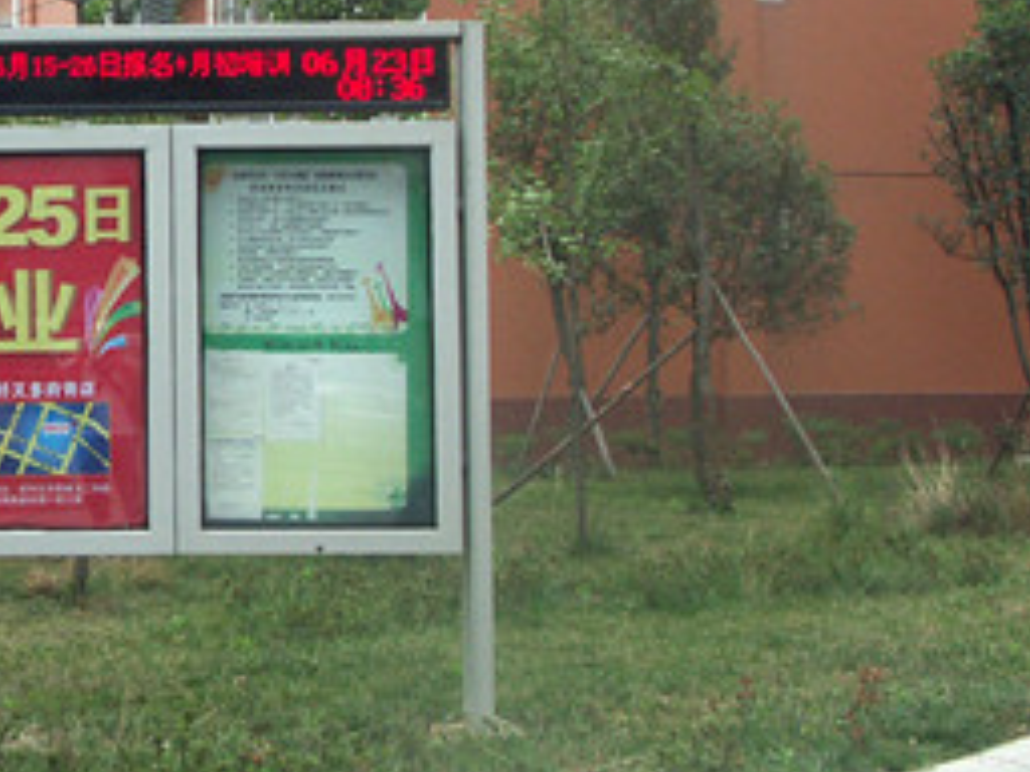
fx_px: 2529
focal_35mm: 85
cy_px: 193
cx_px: -4
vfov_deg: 17.3
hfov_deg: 22.1
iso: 100
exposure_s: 1/100
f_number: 4
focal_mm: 8.86
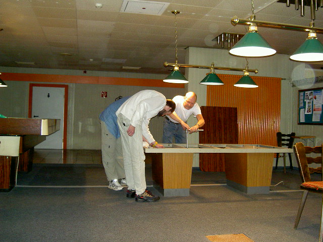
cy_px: 121
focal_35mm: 39
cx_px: 162
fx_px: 364
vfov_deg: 36.8
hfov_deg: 47.9
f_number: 2.8
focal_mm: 8
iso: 100
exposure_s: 1/59.5
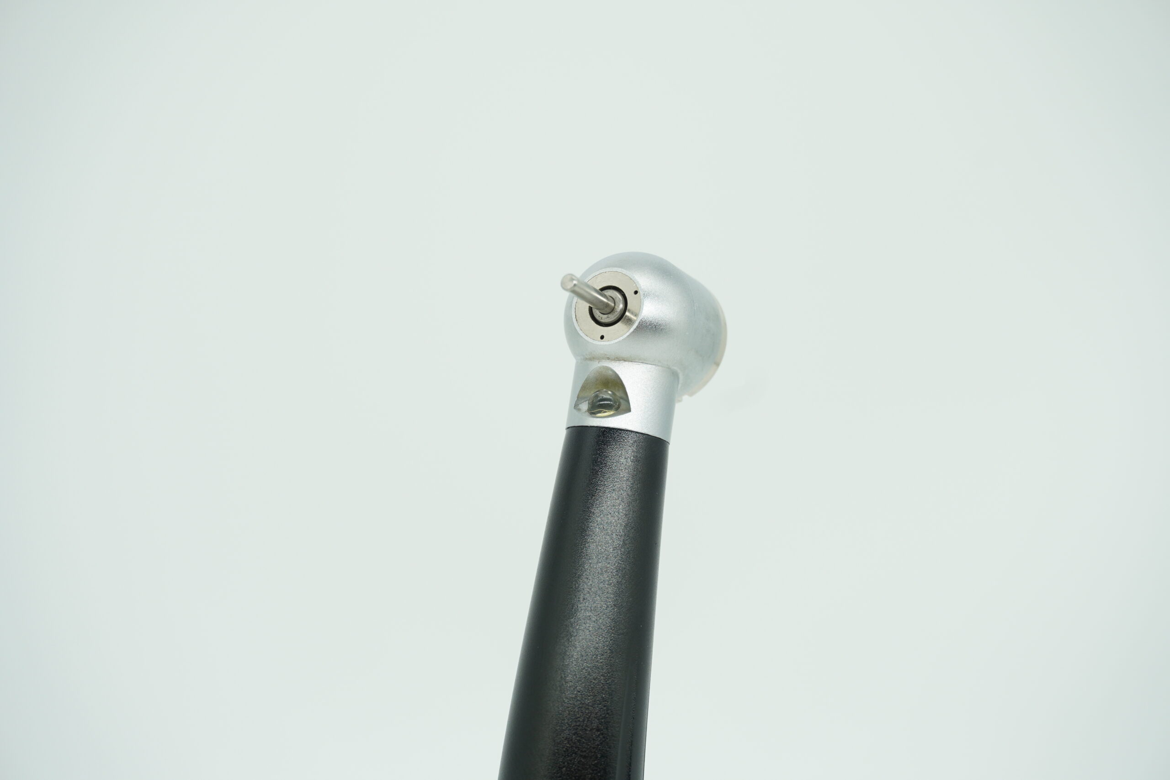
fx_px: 2437
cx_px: 585
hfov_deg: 27.0
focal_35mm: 75
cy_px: 390
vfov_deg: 18.2
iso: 200
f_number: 8
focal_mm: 50
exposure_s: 1/100
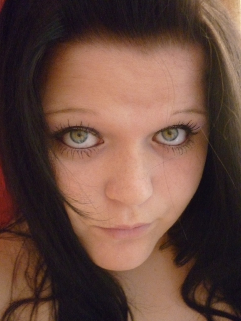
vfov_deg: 55.4
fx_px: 306
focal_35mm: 33
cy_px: 160
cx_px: 120
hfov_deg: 42.9
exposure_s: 1/20
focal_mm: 5.5
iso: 800
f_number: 2.8
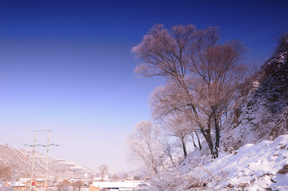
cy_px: 96
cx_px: 144
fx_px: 312
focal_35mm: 39
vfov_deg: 34.1
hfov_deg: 49.6
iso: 200
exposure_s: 1/160
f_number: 13
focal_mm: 26
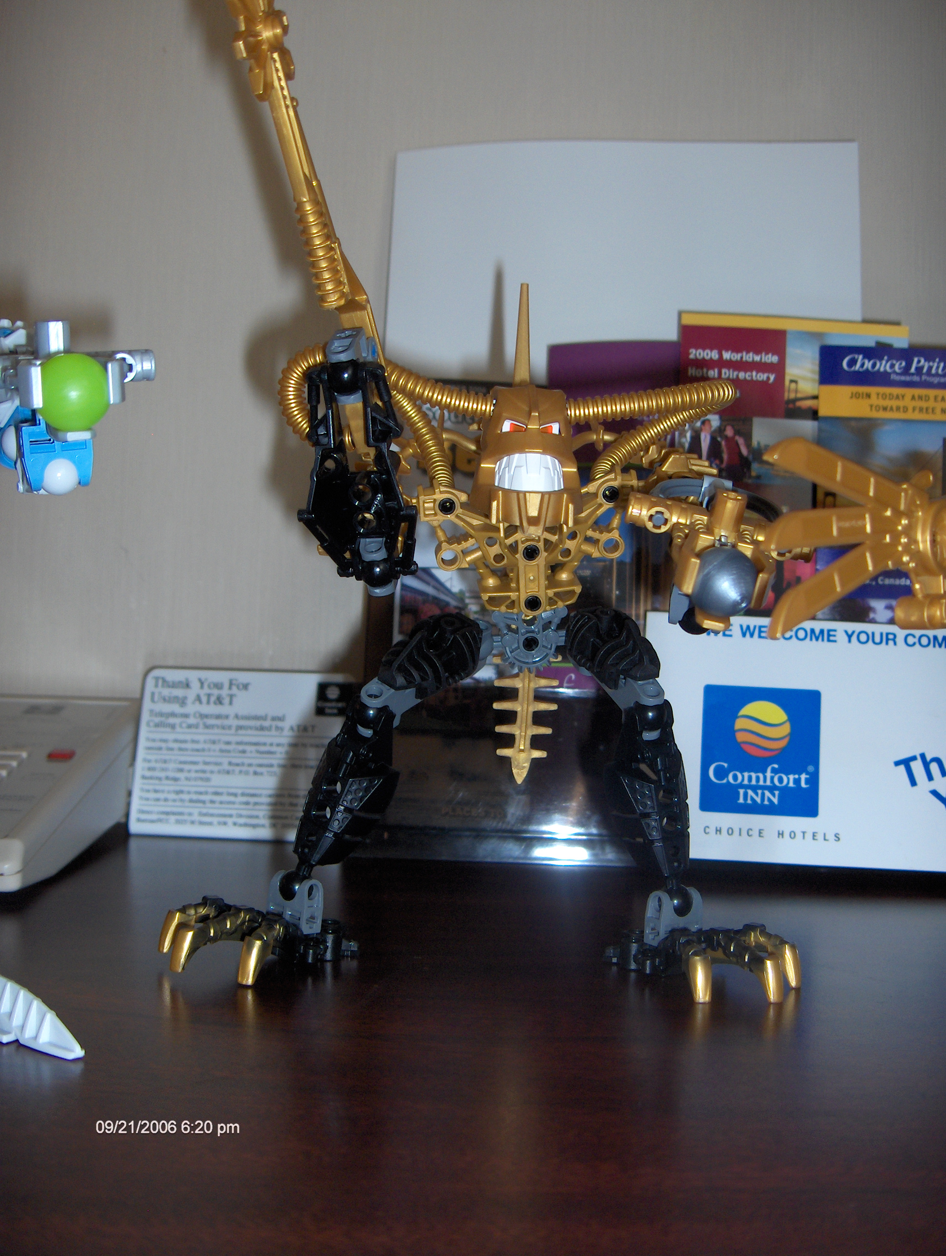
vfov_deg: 47.8
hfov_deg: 36.9
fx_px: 1417
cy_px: 628
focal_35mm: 39
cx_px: 473
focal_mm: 8
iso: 100
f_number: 2.8
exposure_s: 1/60
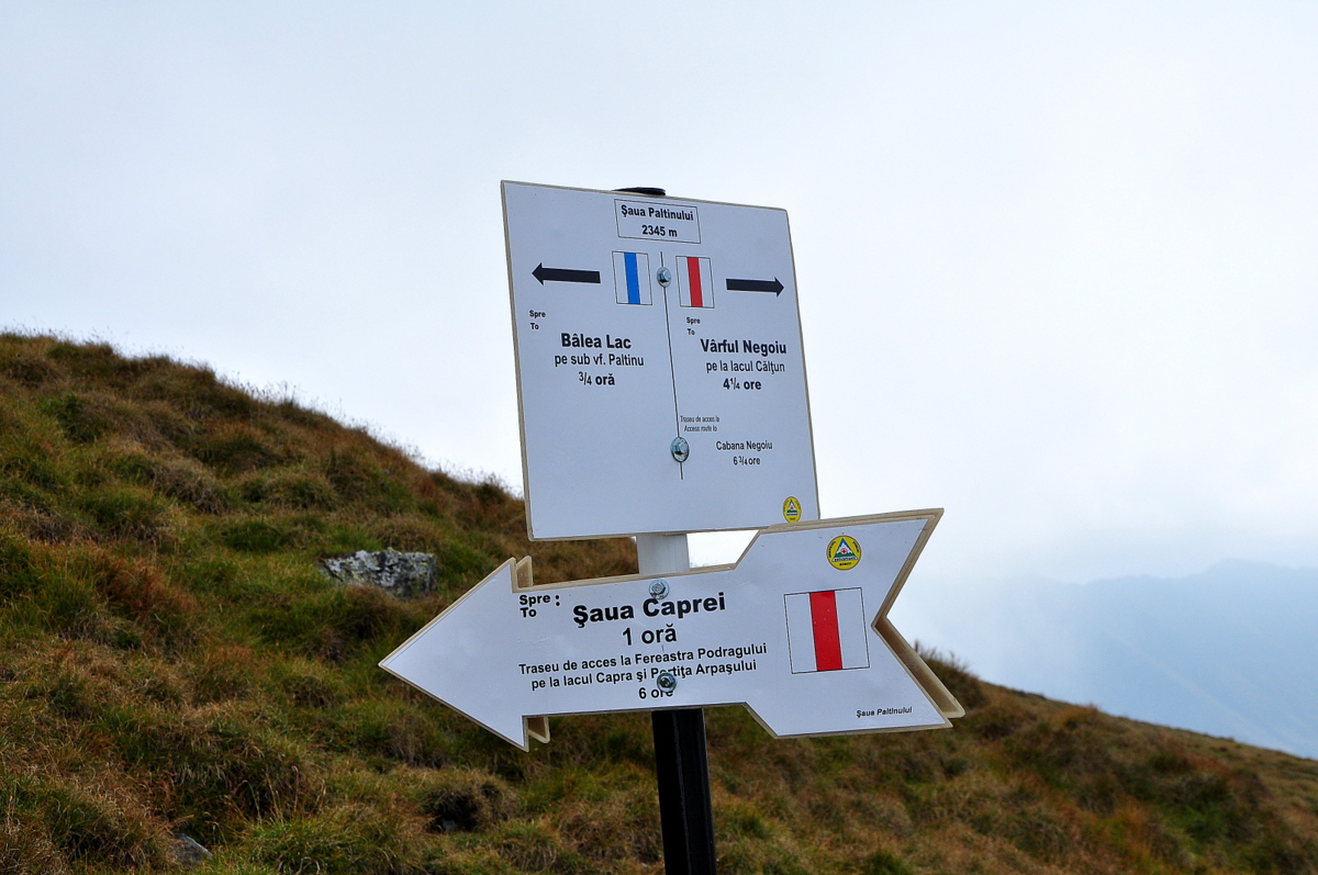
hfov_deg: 29.9
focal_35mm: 68
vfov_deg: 20.1
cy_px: 438
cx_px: 659
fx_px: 2468
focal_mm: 45
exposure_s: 1/500
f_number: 11
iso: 400
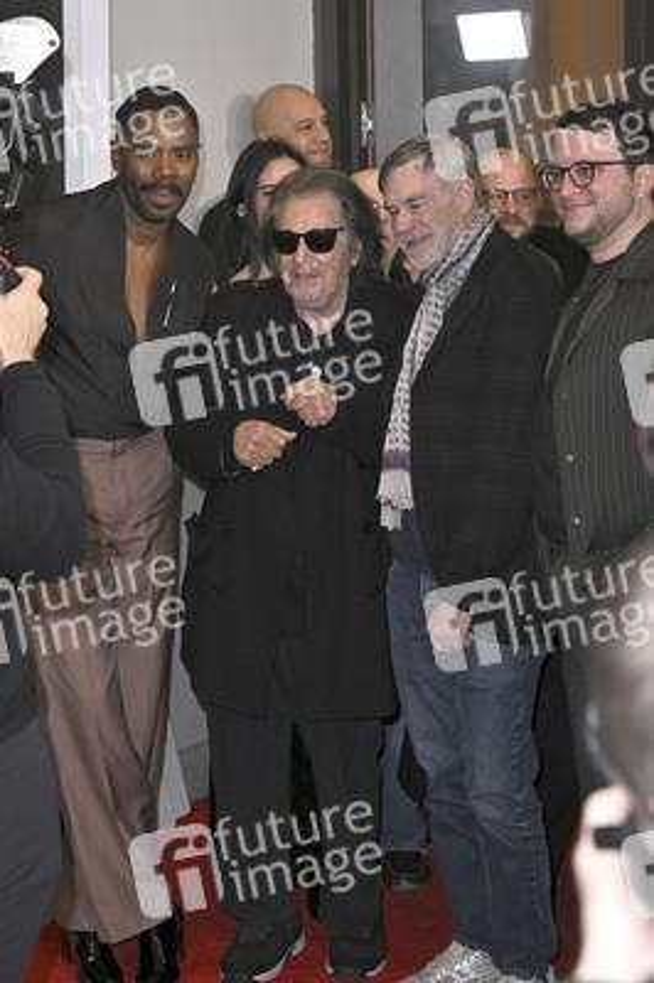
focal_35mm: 74
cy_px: 492
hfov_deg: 18.4
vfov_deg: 27.4
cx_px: 327
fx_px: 2020
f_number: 6.3
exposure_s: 1/320
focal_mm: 74
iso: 2500
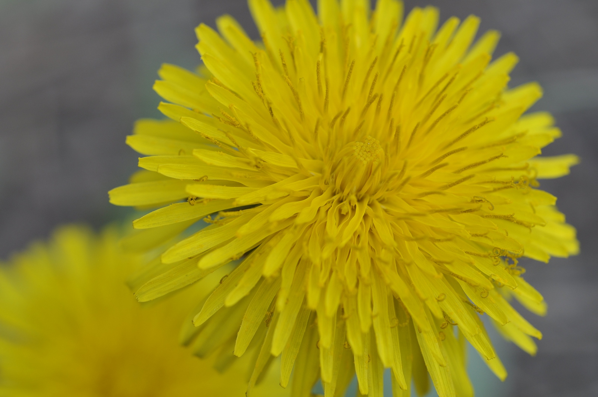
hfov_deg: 22.6
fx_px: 1493
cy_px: 198
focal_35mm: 90
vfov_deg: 15.2
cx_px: 299
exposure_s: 1/80
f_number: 8
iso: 200
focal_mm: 60
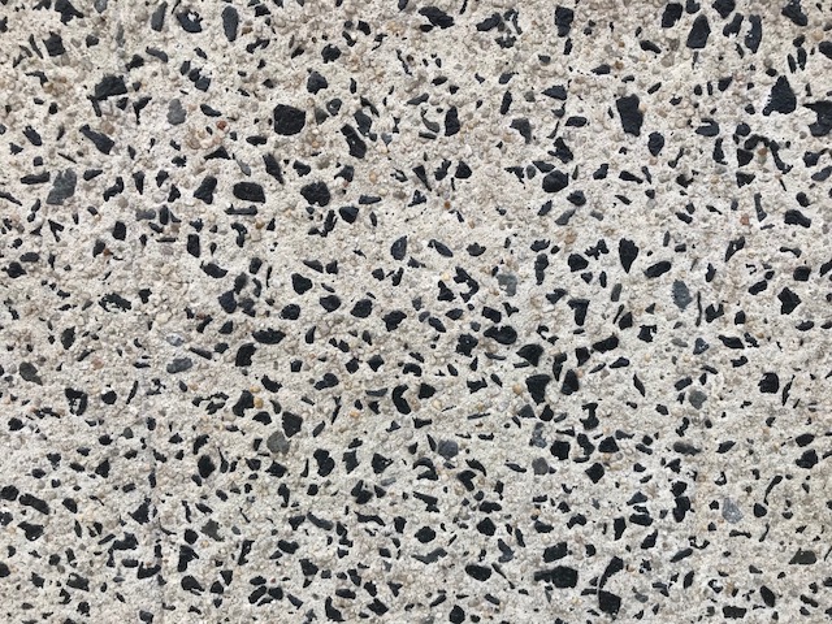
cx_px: 416
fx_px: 673
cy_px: 312
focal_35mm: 28
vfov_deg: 49.7
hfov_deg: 63.4
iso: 25
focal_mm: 3.99
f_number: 1.8
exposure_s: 1/100
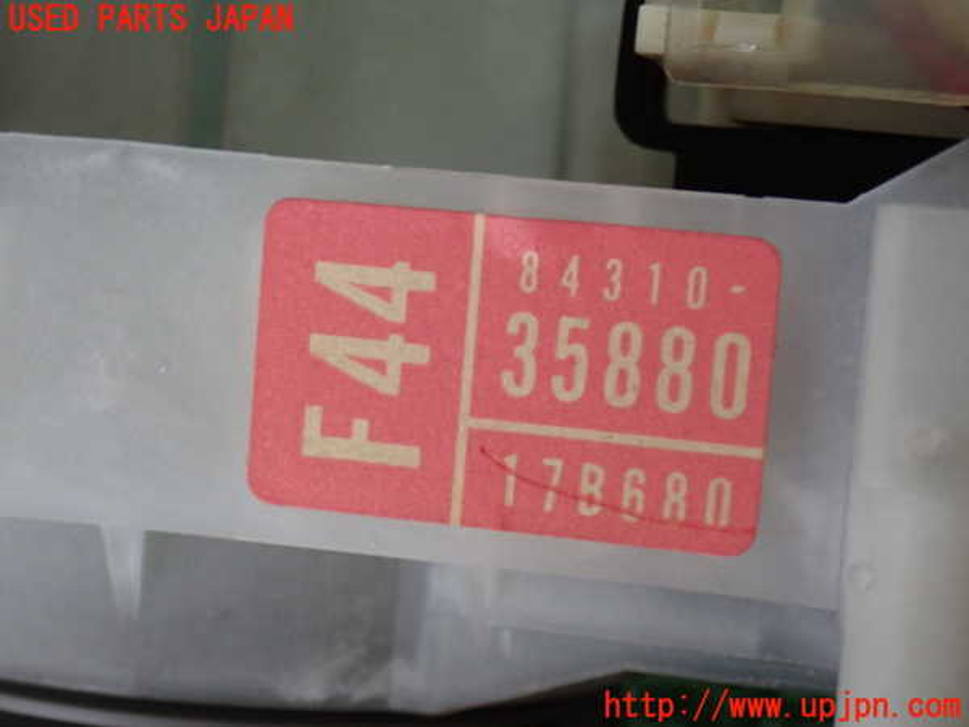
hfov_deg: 22.3
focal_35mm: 88
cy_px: 364
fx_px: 2463
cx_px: 484
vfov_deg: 16.8
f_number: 4.5
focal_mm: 15.66
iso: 1000
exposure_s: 1/20
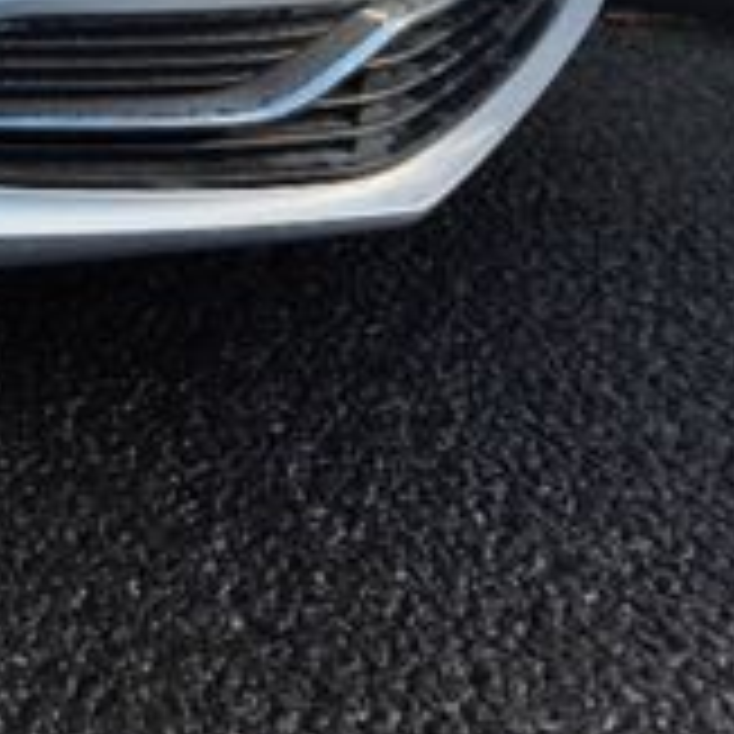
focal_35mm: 75
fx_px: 1799
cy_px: -270
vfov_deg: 20.6
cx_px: -554
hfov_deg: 18.5
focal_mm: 6.3
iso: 80
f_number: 1.7
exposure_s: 1/1619
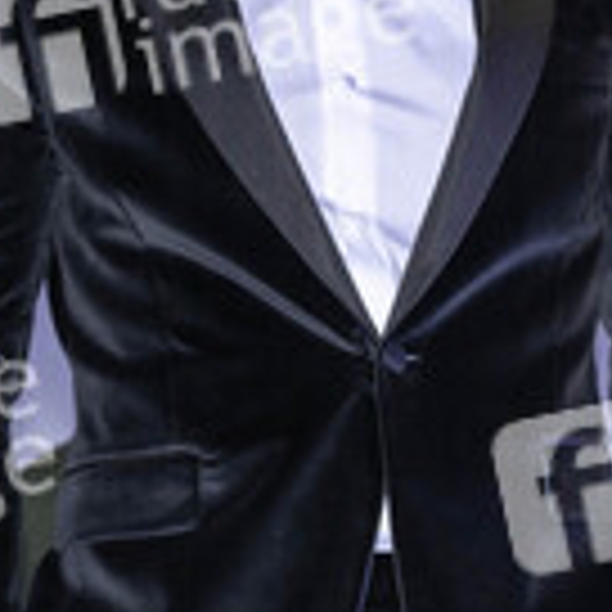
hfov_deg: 6.4
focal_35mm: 275
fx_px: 5501
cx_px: 315
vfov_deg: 6.4
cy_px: 243
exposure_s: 1/200
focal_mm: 110
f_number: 5.6
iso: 800
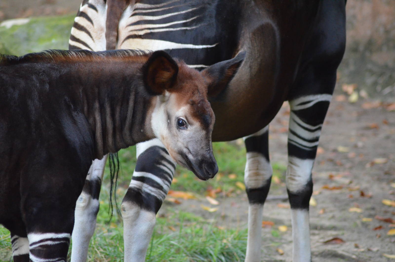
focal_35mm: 345
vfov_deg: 4.0
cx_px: 198
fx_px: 3778
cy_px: 131
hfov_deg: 6.0
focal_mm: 230
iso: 3200
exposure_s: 1/400
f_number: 5
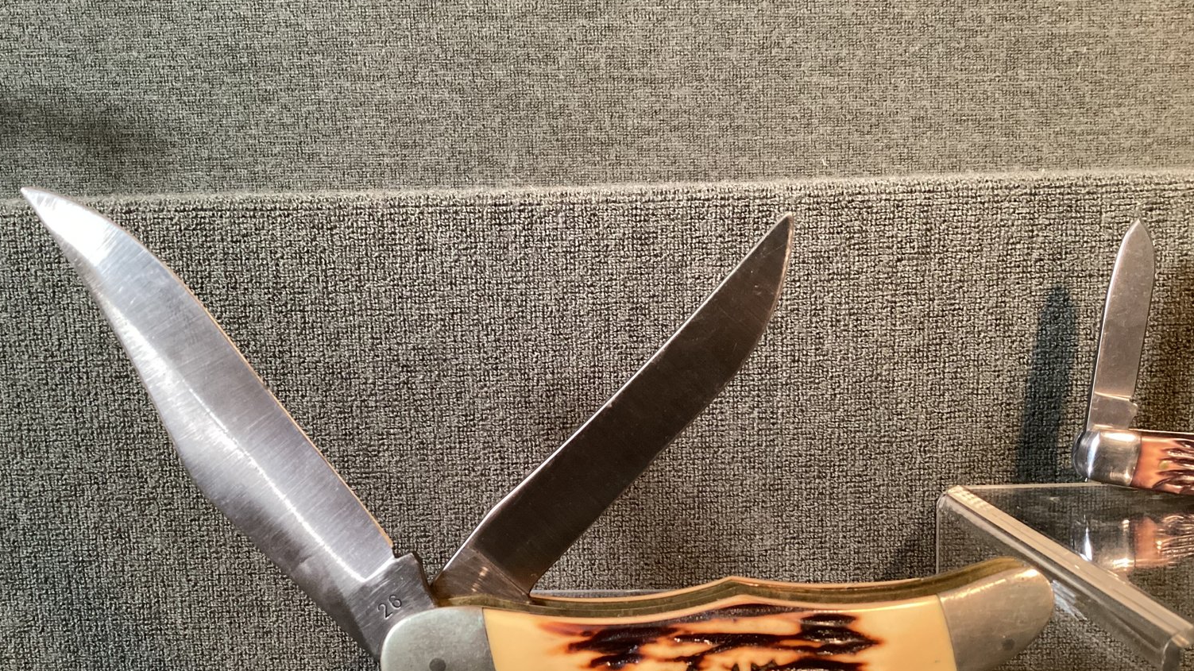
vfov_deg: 34.4
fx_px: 1076
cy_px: 440
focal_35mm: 34
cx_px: 595
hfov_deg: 58.0
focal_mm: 3.3
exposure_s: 1/33
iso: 400
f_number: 2.4
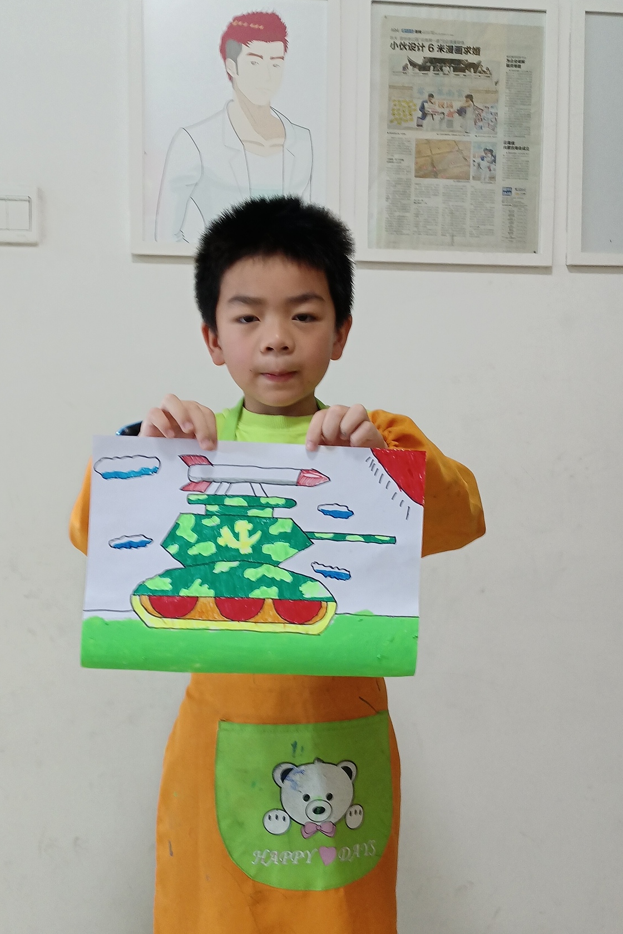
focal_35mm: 37
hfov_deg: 35.9
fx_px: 960
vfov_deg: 51.9
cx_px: 291
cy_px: 461
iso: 465
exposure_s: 1/33.3
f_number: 1.8
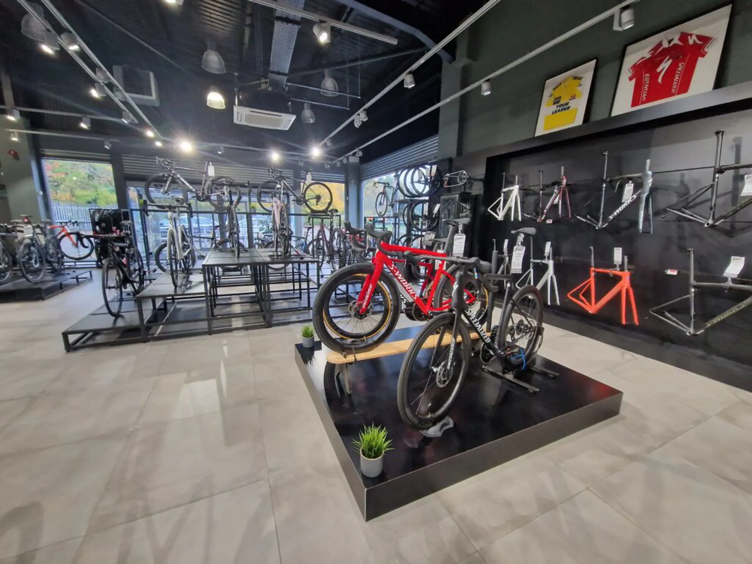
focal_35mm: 13
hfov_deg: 106.2
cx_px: 376
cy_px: 282
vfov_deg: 89.9
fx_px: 282
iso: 200
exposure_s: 1/50
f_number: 2.2
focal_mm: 2.2
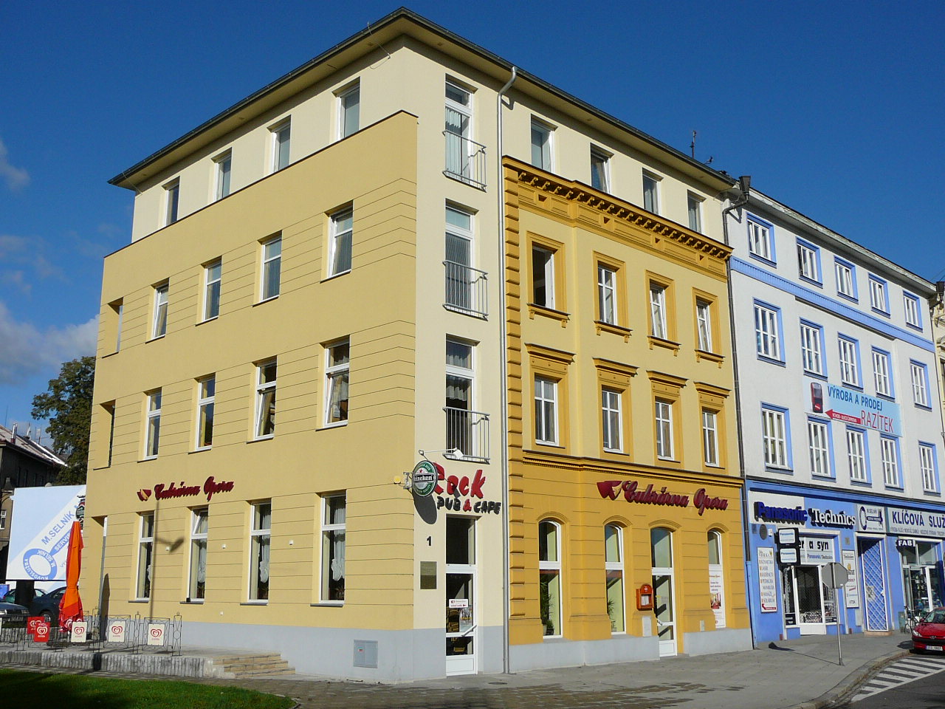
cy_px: 354
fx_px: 1010
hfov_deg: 50.1
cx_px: 472
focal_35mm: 37
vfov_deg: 38.7
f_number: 5
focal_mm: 5.2
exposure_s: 1/1000
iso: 80
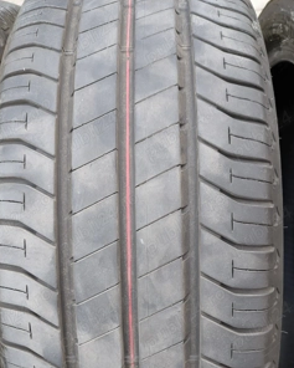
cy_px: 244
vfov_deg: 53.2
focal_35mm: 33
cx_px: 141
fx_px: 359
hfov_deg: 44.6
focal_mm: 5.43
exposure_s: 1/100
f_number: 1.89
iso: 91
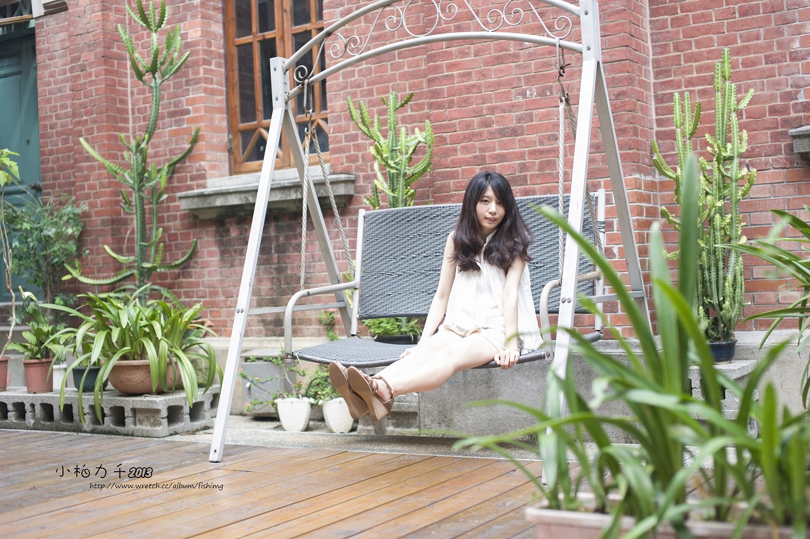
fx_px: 1124
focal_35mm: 50
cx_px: 405
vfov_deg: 27.0
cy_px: 270
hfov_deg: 39.6
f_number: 2.2
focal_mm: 50
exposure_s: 1/200
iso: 100
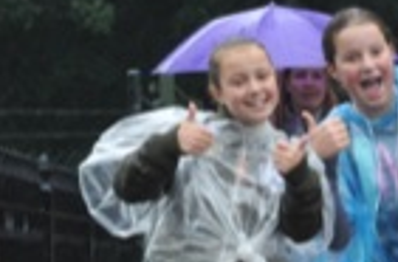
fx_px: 3982
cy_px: 247
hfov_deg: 5.7
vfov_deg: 3.8
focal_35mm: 361
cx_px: 559
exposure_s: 1/200
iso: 2000
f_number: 7.1
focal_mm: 85
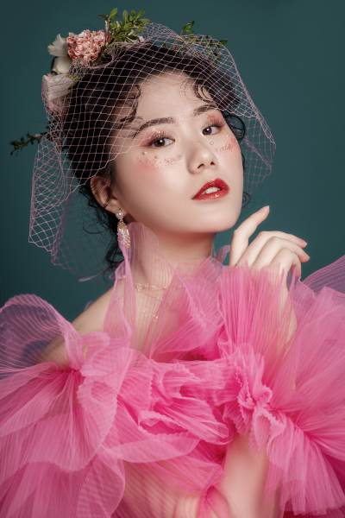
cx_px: 172
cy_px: 259
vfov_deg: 19.5
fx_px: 1509
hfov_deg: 13.0
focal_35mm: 105
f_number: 9
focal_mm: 105
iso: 100
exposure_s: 1/160
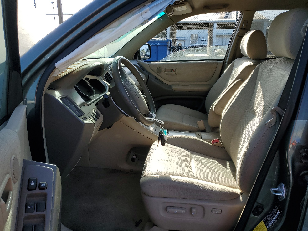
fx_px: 231
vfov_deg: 53.1
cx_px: 154
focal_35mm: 26
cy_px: 116
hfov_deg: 67.3
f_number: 1.5
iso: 50
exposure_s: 1/1667
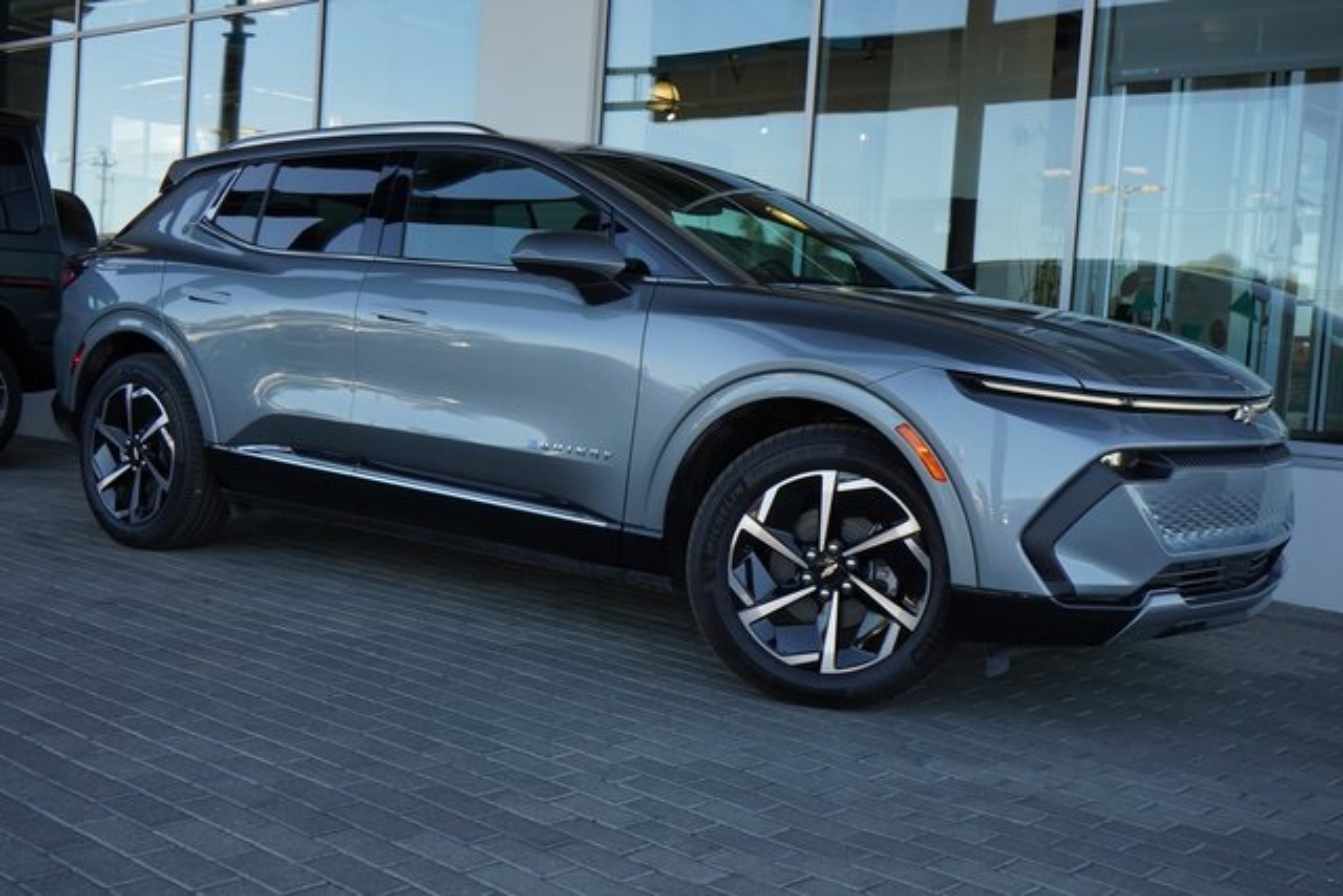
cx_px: 672
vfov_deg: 33.4
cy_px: 448
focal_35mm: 40
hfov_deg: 48.4
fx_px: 1492
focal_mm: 40
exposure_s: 1/800
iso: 1250
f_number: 8
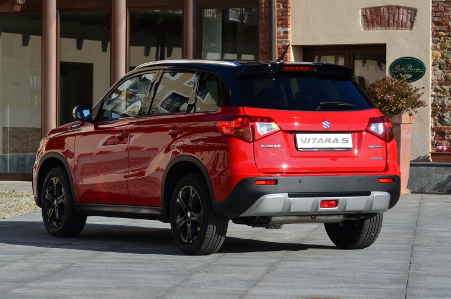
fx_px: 1725
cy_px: 150
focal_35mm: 138
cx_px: 226
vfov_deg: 9.9
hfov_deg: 14.9
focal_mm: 92
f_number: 11
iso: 200
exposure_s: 1/400
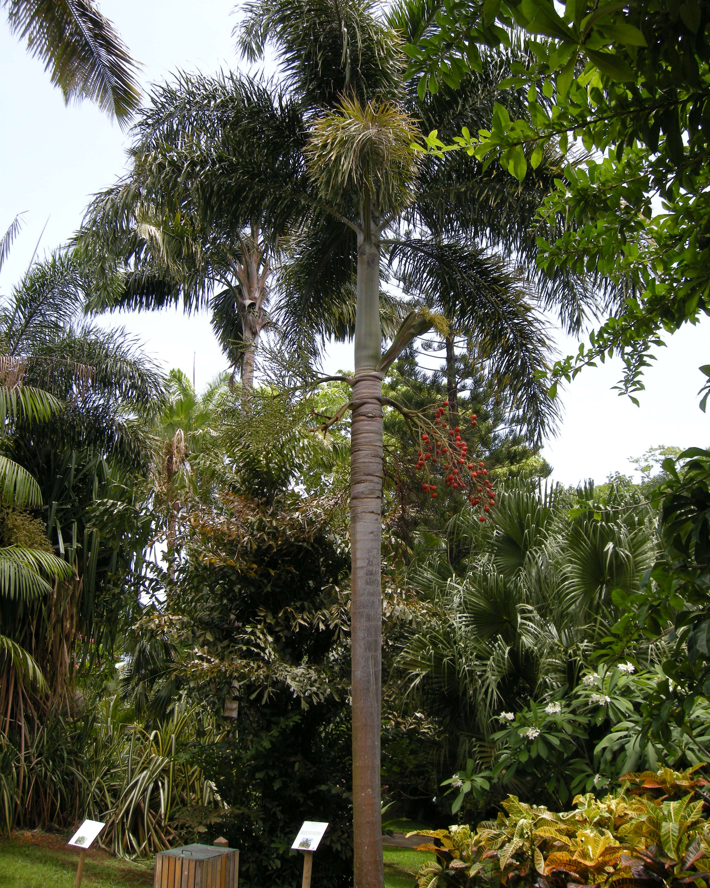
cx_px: 360
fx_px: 972
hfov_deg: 40.1
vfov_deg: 49.0
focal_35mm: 37
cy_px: 409
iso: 64
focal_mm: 7.5
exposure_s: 1/147
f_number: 4.3
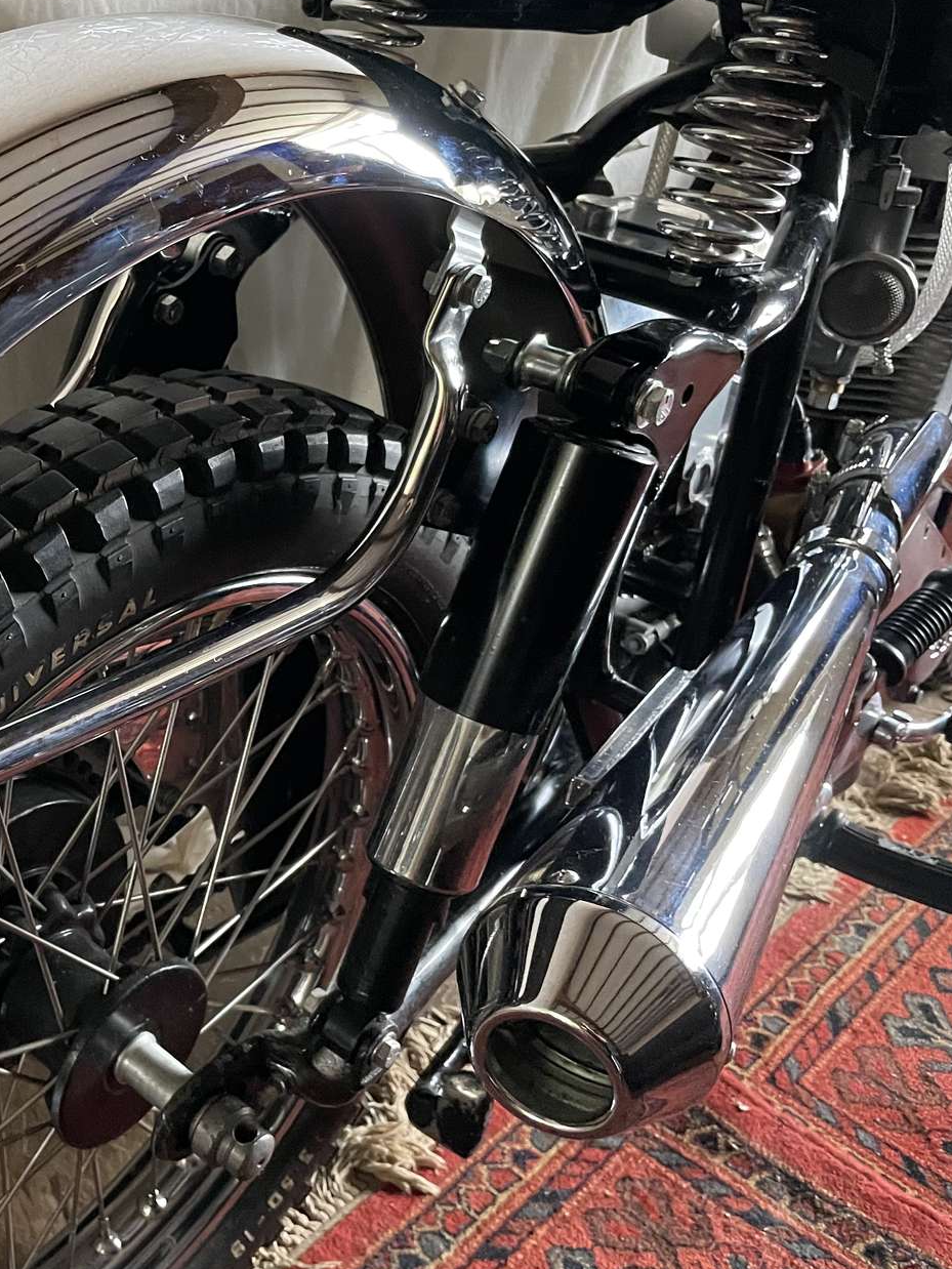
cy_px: 573
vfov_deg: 44.7
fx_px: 1540
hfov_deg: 31.4
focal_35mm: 42
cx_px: -29
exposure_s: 1/59
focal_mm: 4.2
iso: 500
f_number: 1.6
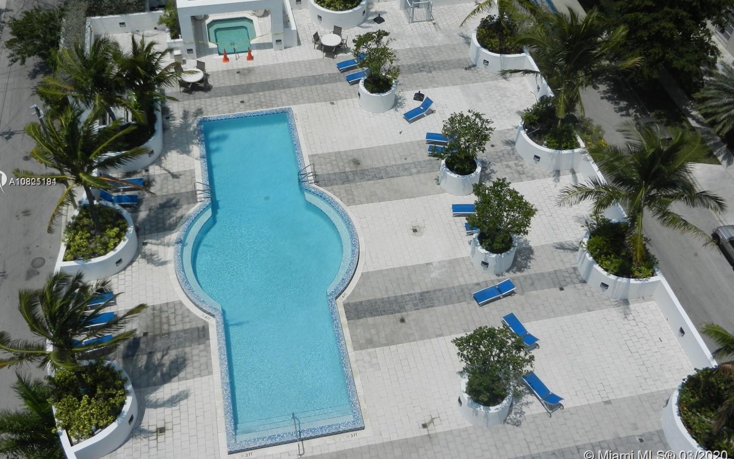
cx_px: 360
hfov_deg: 54.0
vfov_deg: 35.2
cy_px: 182
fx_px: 720
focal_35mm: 36
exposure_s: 1/1000
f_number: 7.6
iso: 160
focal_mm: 5.9
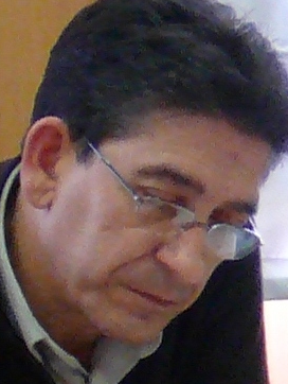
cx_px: 51
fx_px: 1152
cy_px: 382
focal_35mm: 104
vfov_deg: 18.4
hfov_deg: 14.2
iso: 250
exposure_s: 1/30
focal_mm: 8.9
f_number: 2.8
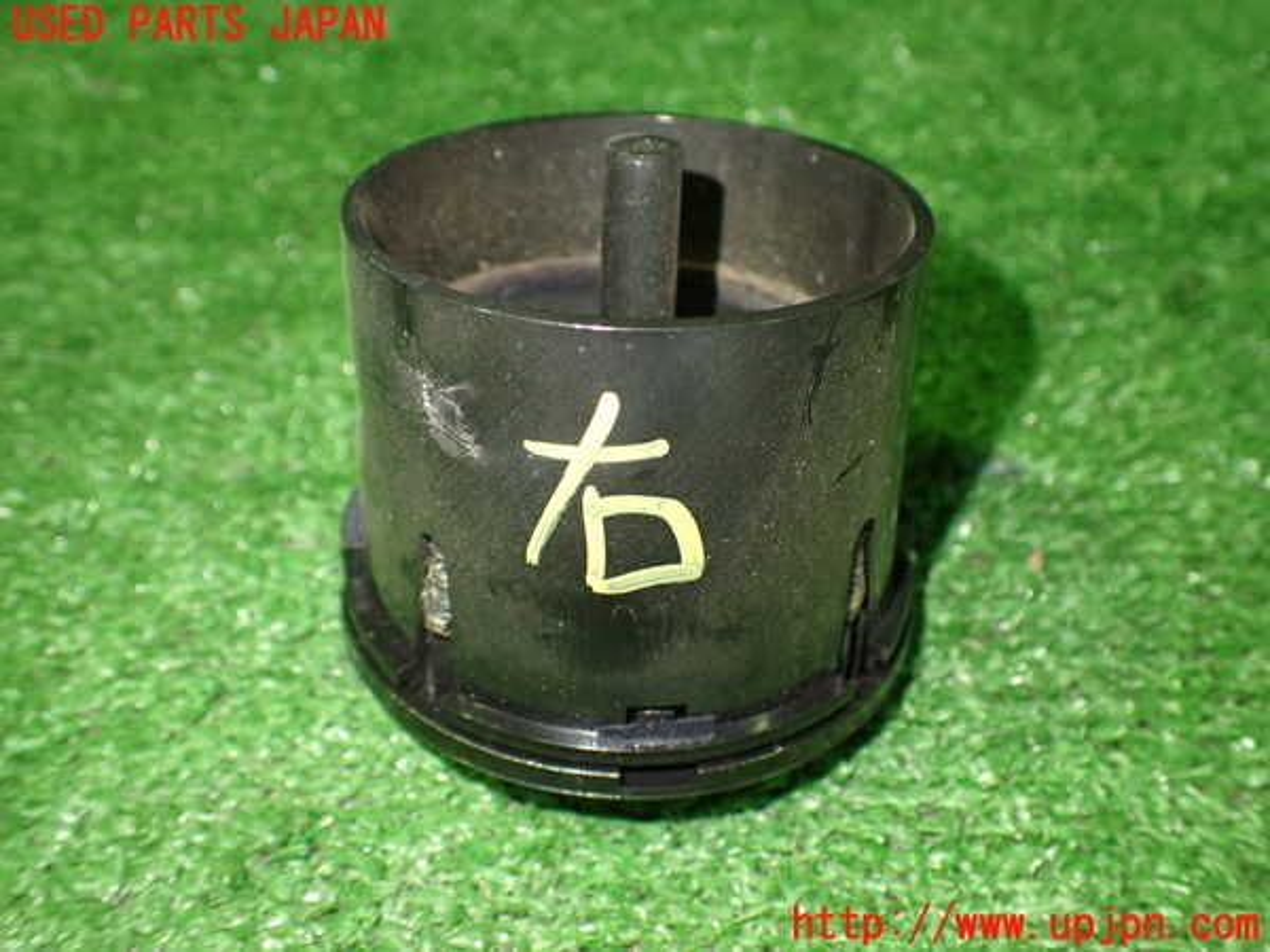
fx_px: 1101
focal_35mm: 30
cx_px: 635
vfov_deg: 46.8
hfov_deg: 60.0
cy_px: 476
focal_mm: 5.4
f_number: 2.3
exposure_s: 1/50
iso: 800
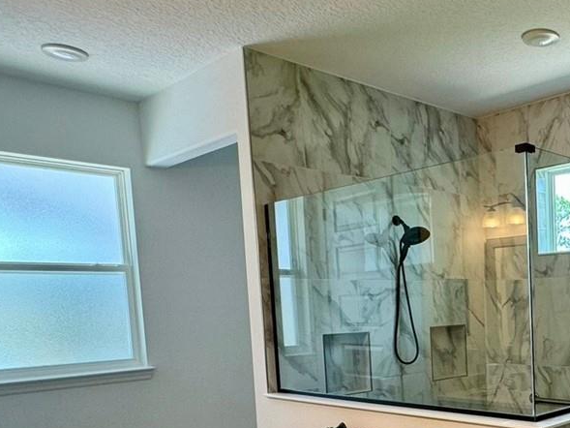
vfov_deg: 36.2
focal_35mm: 38
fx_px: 626
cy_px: 356
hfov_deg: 43.3
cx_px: 546
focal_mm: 2.22
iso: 125
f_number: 2.2
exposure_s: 1/120
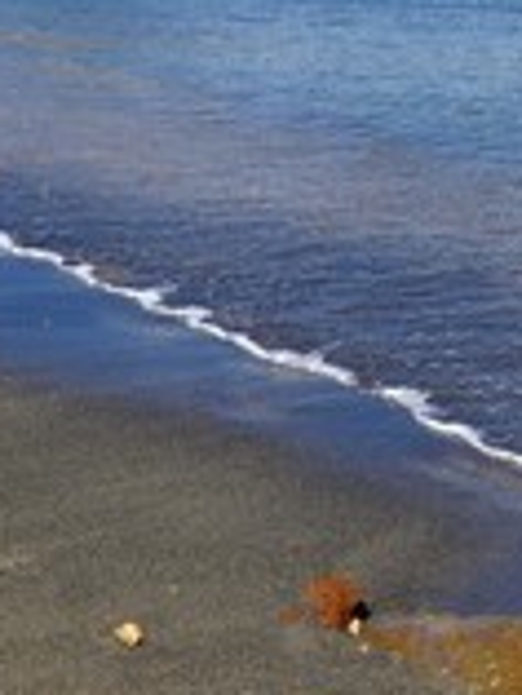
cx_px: 345
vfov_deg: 28.9
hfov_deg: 21.9
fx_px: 1345
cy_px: 288
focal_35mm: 67
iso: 200
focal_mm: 26
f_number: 11
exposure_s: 1/400
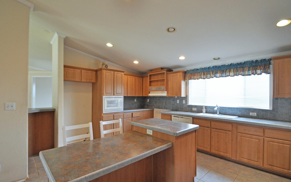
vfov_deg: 71.2
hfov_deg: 97.8
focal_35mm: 16
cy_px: 93
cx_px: 141
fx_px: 127
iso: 800
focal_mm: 10
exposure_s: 1/160
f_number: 4
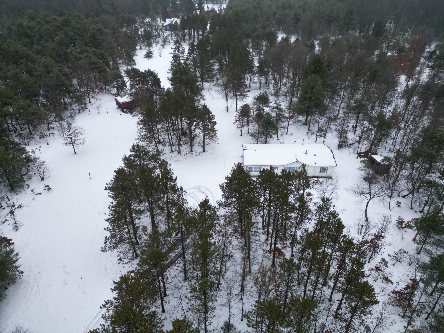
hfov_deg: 71.6
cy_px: 166
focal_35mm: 24
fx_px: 308
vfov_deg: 56.8
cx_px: 222
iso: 130
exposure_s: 1/640
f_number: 1.7
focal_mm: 6.72
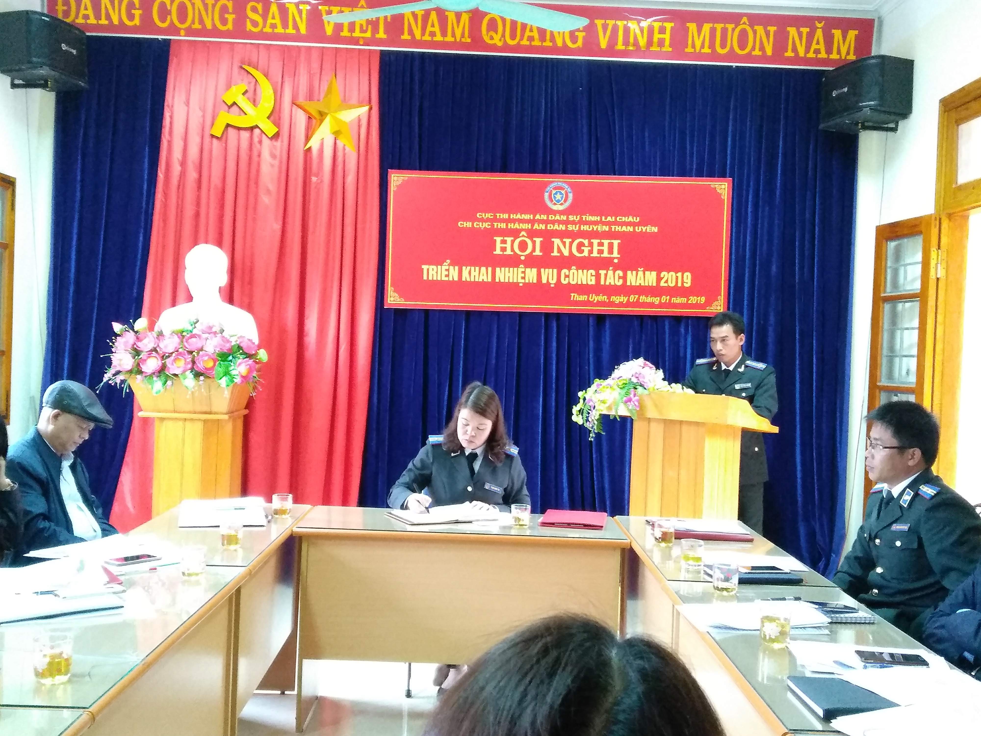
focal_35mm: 26
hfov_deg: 67.3
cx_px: 490
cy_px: 368
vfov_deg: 53.1
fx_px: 737
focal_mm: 3.82
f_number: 2.2
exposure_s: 1/20
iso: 1250
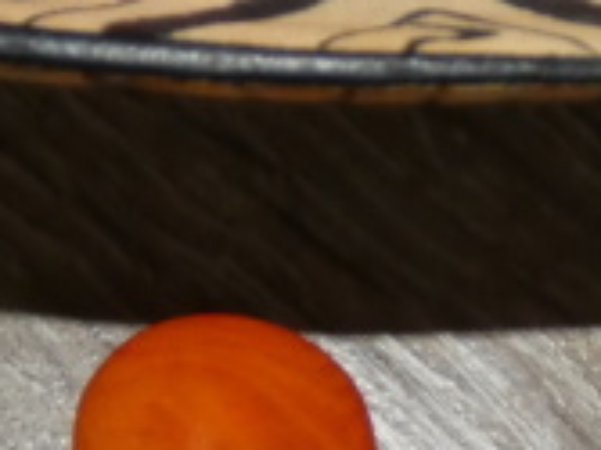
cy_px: 641
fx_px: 1666
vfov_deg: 14.5
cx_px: 441
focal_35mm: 96
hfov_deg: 20.3
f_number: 3.3
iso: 320
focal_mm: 5.3
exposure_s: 1/60
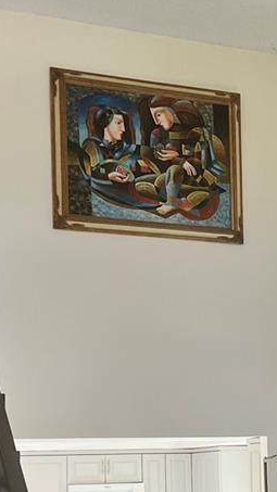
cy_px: 428
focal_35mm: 75
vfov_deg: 27.4
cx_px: 251
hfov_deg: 15.9
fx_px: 979
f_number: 1.5
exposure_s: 1/121
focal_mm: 5.7
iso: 125
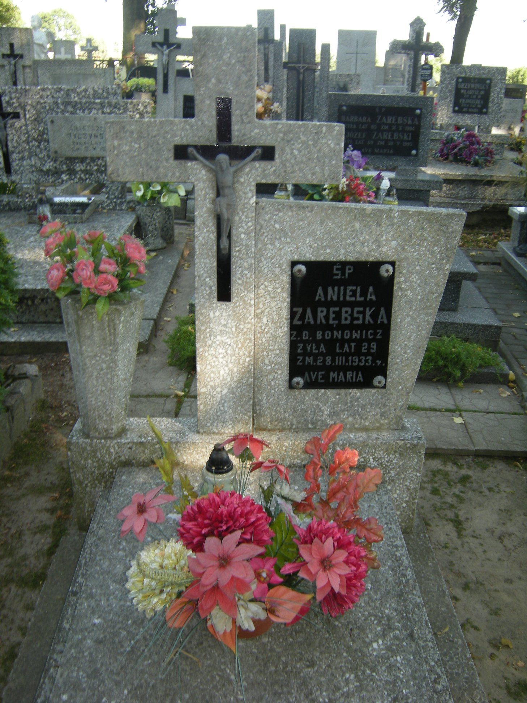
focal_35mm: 31
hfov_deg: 45.4
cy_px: 352
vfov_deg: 58.4
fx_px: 629
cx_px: 264
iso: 64
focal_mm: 5.3
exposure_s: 1/57.3
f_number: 2.9
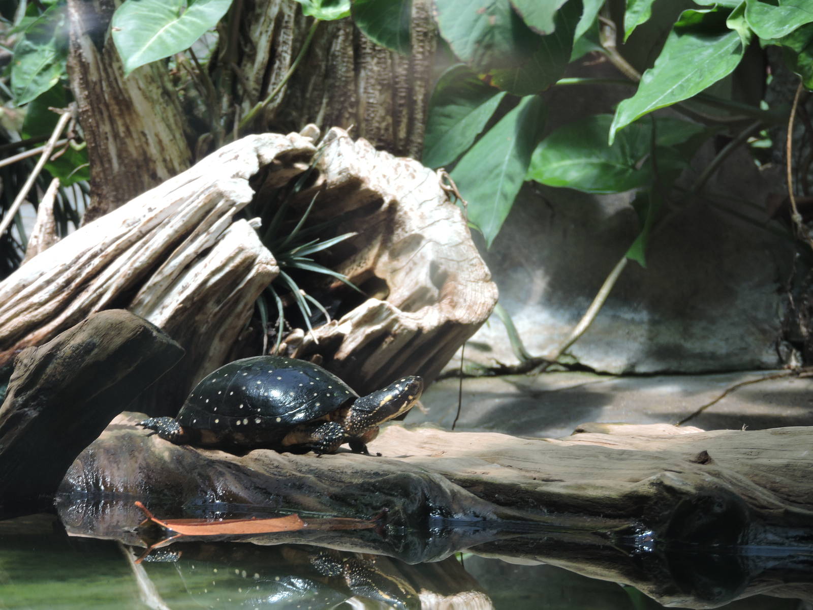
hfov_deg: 11.6
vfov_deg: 8.7
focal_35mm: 170
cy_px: 305
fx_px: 3993
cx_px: 406
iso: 100
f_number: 4.5
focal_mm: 30.3
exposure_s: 1/125
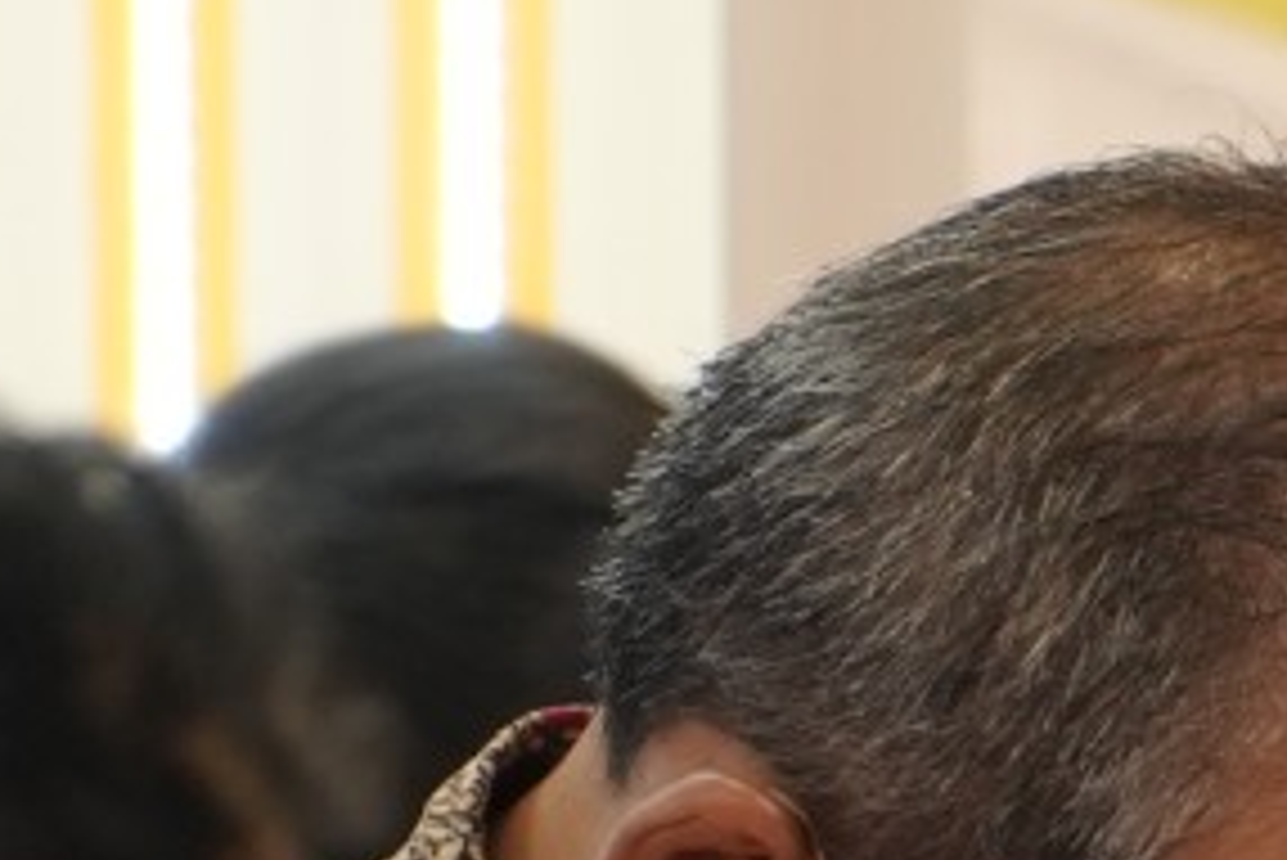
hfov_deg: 5.2
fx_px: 13985
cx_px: 1944
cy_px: 1959
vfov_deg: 3.5
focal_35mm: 391
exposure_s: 1/100
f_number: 4
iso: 1600
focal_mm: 70
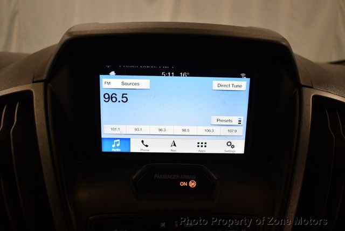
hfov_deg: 53.1
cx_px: 172
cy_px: 116
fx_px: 345
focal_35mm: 36
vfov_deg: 36.9
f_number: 3.5
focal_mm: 18
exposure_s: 1/250
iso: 720
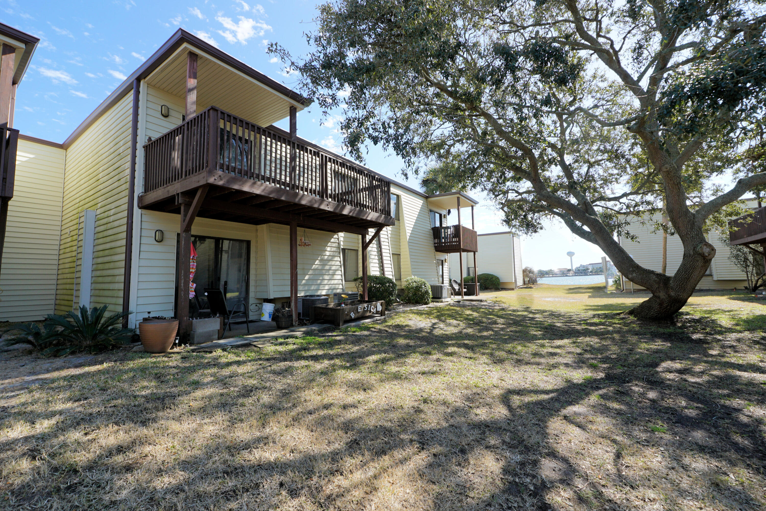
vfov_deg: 77.3
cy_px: 256
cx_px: 383
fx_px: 319
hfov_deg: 100.4
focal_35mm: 15
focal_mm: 10
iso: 100
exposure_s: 1/160
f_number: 6.3
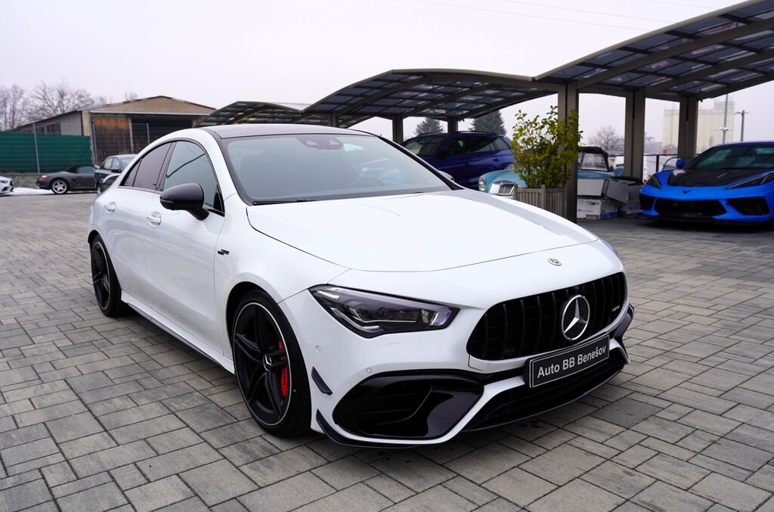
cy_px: 256
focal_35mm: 29
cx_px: 387
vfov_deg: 44.7
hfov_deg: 63.8
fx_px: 622
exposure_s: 1/80
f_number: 5
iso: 100
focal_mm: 29
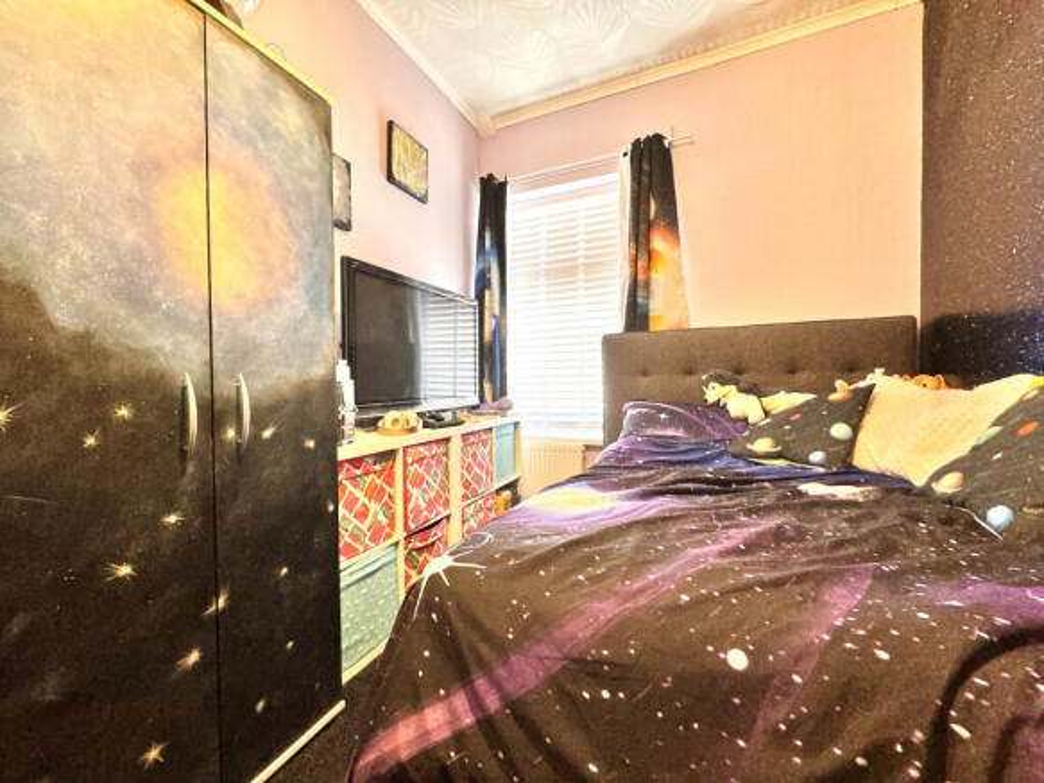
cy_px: 392
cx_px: 522
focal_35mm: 14
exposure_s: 1/50
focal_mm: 2.22
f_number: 2.2
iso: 250
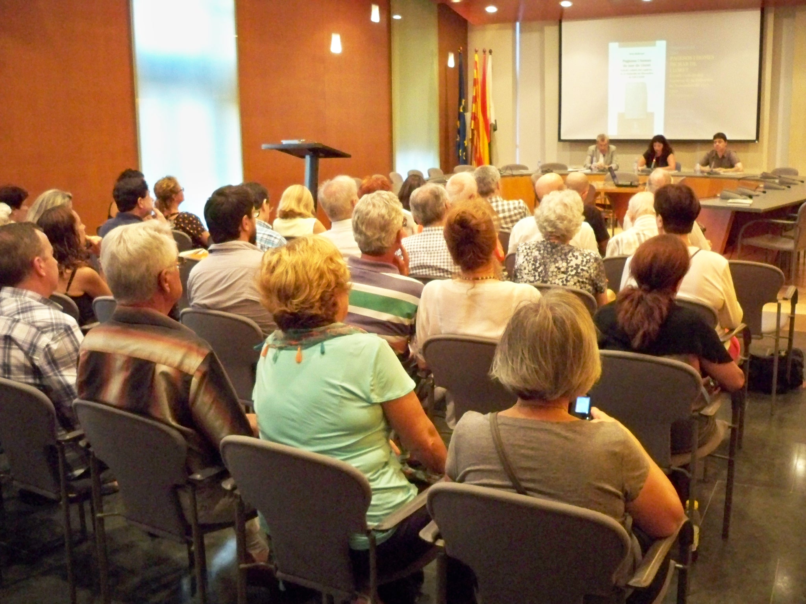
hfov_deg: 52.6
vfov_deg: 40.7
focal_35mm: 35
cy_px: 302
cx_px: 403
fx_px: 815
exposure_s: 1/60
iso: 1250
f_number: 3.1
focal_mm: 6.3
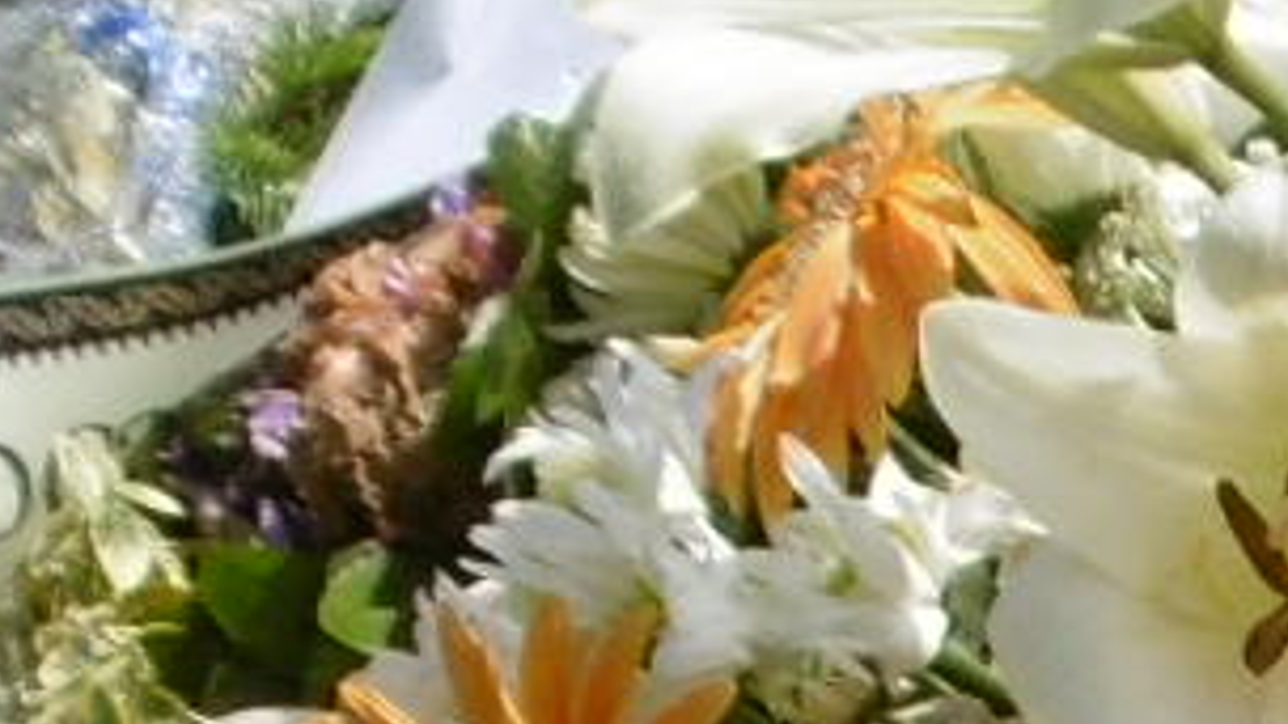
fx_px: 6011
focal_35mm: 176
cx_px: 2318
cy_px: 1749
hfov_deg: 11.4
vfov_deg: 6.6
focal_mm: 4.3
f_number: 7.8
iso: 100
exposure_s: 1/320
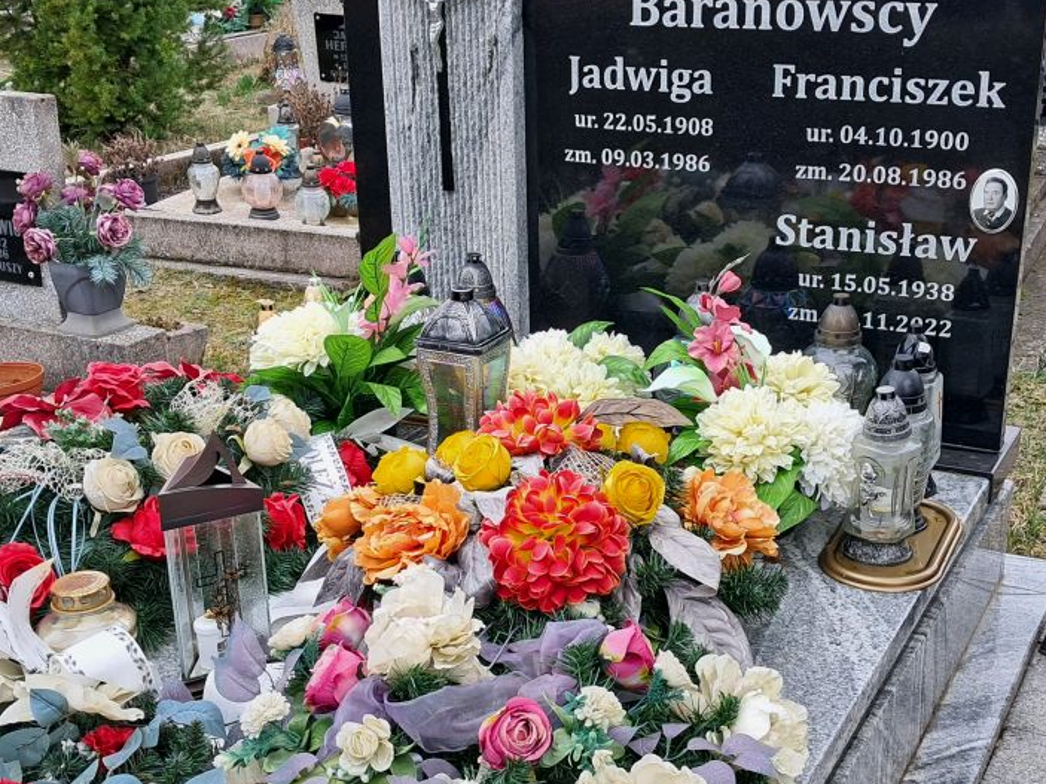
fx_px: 1420
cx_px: 579
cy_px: 476
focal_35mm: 47
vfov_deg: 30.8
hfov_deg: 40.4
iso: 50
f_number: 1.8
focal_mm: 4
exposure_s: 1/120
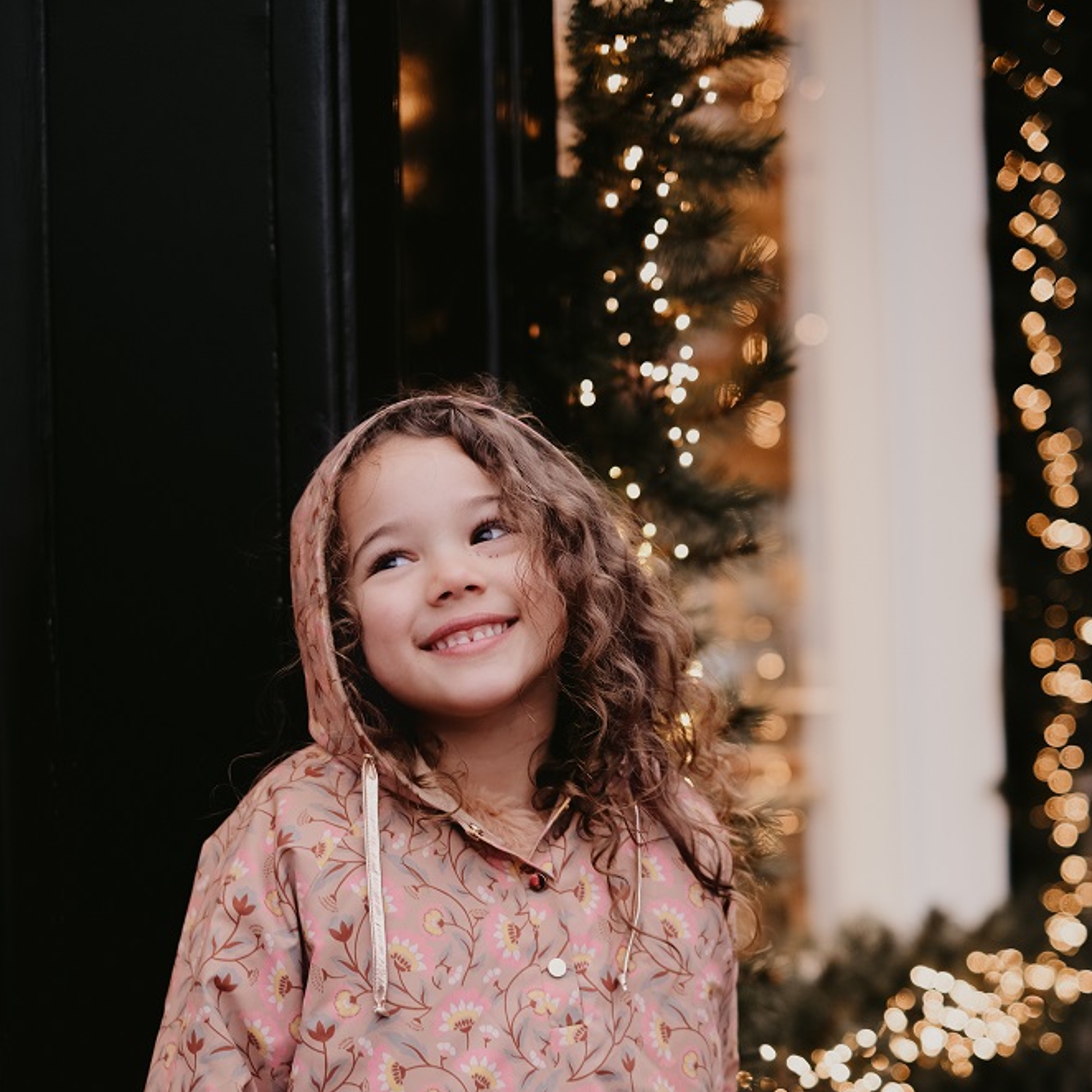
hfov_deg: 25.4
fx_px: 2427
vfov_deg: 25.2
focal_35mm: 68
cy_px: 760
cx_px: 548
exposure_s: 1/125
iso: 250
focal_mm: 35
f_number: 1.8
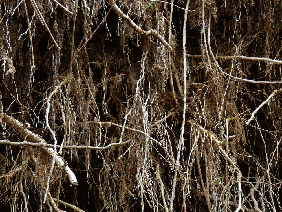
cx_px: 141
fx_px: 2028
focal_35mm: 249
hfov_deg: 8.0
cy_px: 106
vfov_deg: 6.0
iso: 125
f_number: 2.8
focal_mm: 44.8
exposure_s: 1/80
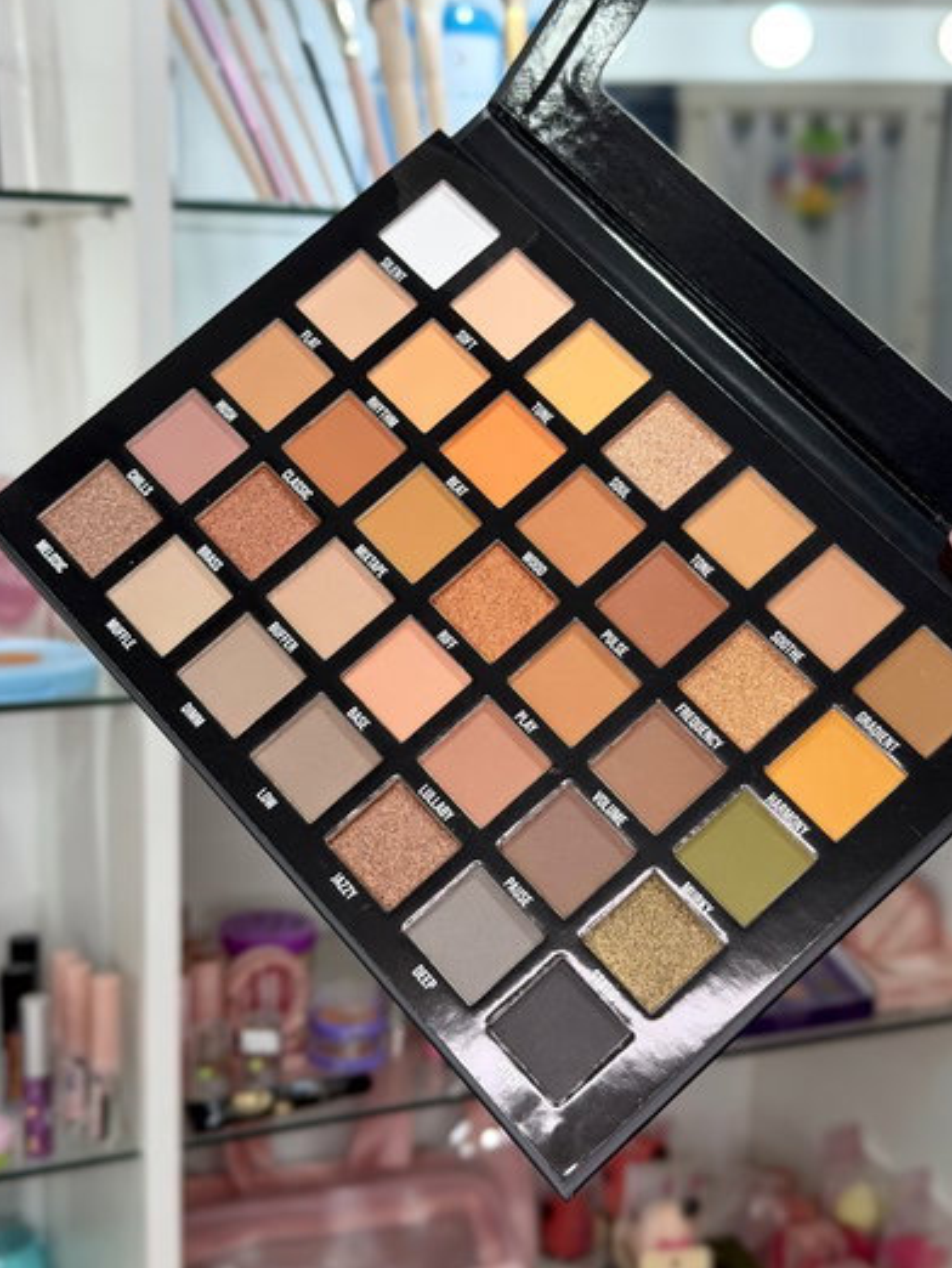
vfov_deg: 38.9
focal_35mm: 49
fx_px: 1795
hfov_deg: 29.7
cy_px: 635
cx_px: 474
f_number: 1.78
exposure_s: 1/100
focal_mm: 6.76
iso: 50
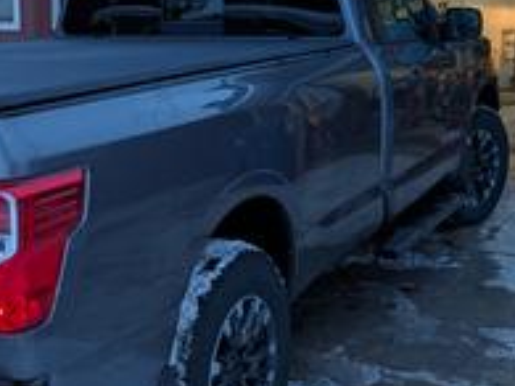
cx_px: 214
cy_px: 77
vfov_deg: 23.3
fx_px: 922
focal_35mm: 62
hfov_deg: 31.2
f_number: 1.7
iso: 29
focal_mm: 4.53
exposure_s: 1/259
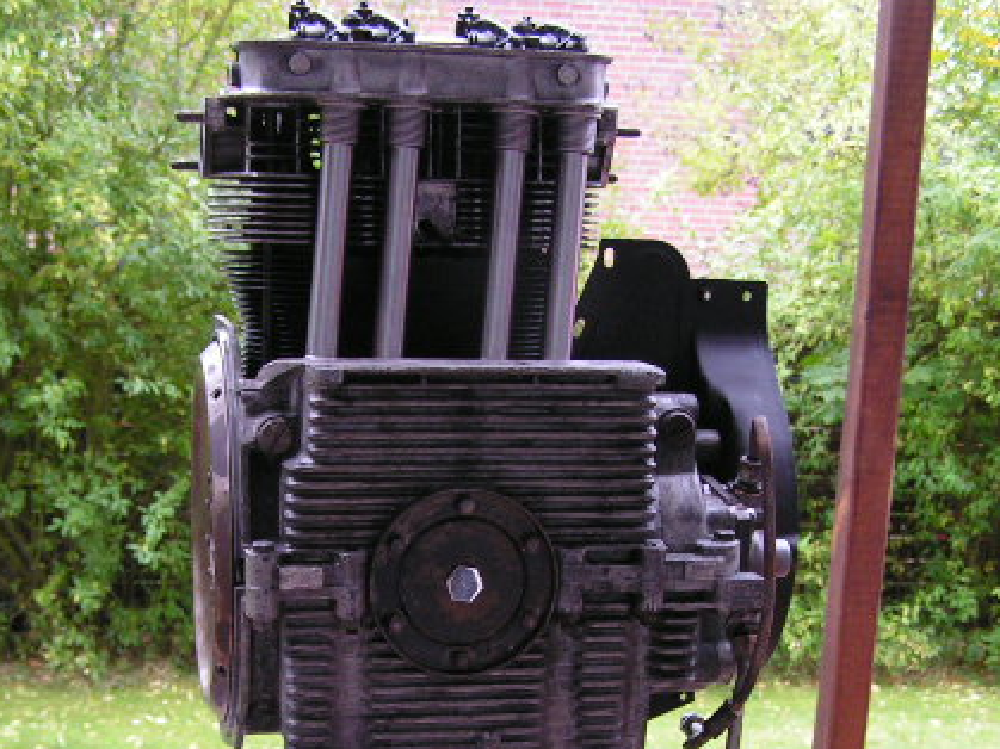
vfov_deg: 24.9
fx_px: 1675
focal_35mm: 58
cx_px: 506
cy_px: 570
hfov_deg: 33.2
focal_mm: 6.3
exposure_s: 1/50
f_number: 2.8
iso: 100
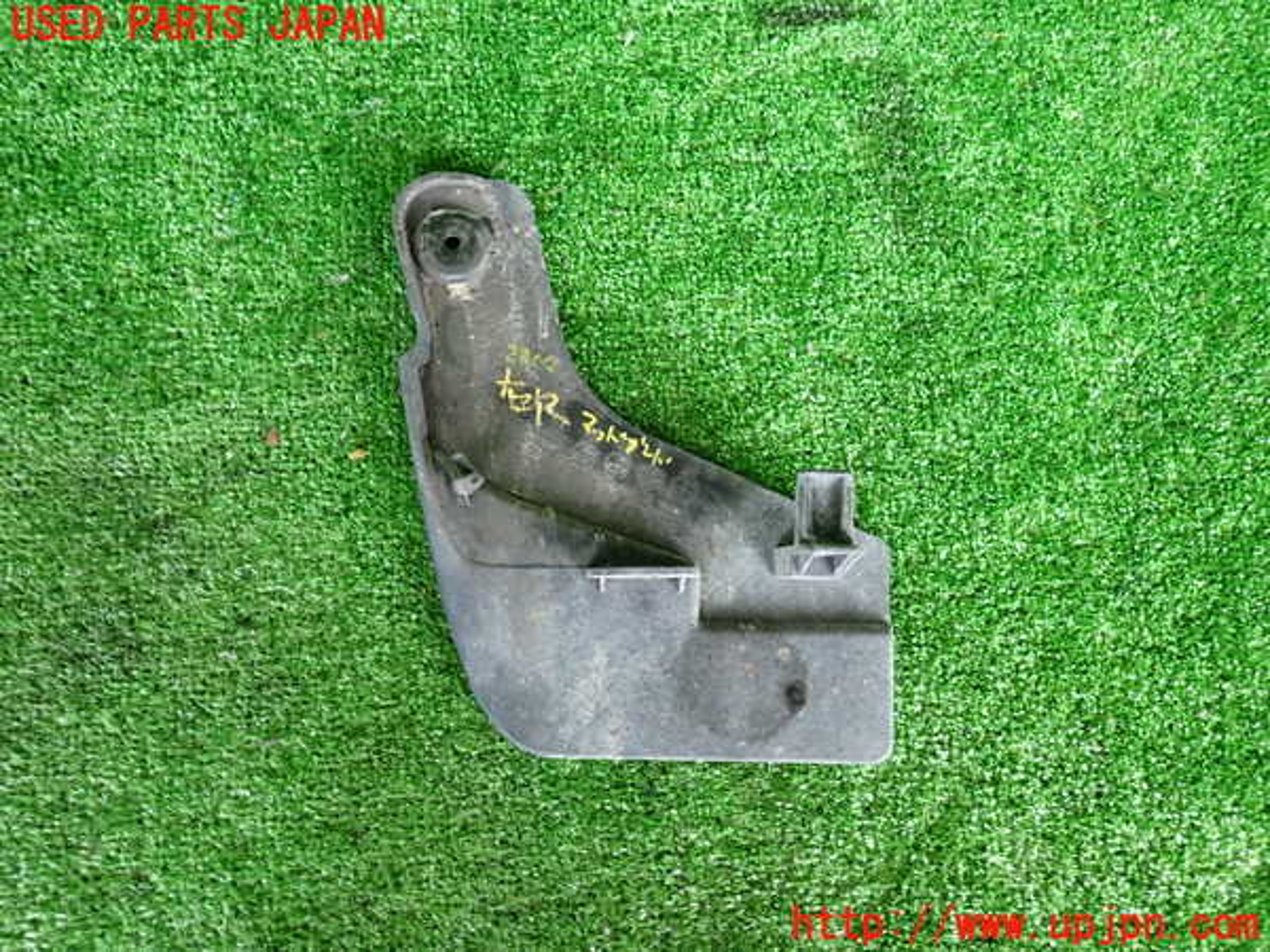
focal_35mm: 25
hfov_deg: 69.4
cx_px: 635
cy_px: 476
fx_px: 917
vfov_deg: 54.9
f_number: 2
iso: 200
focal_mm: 4.5
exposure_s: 1/80
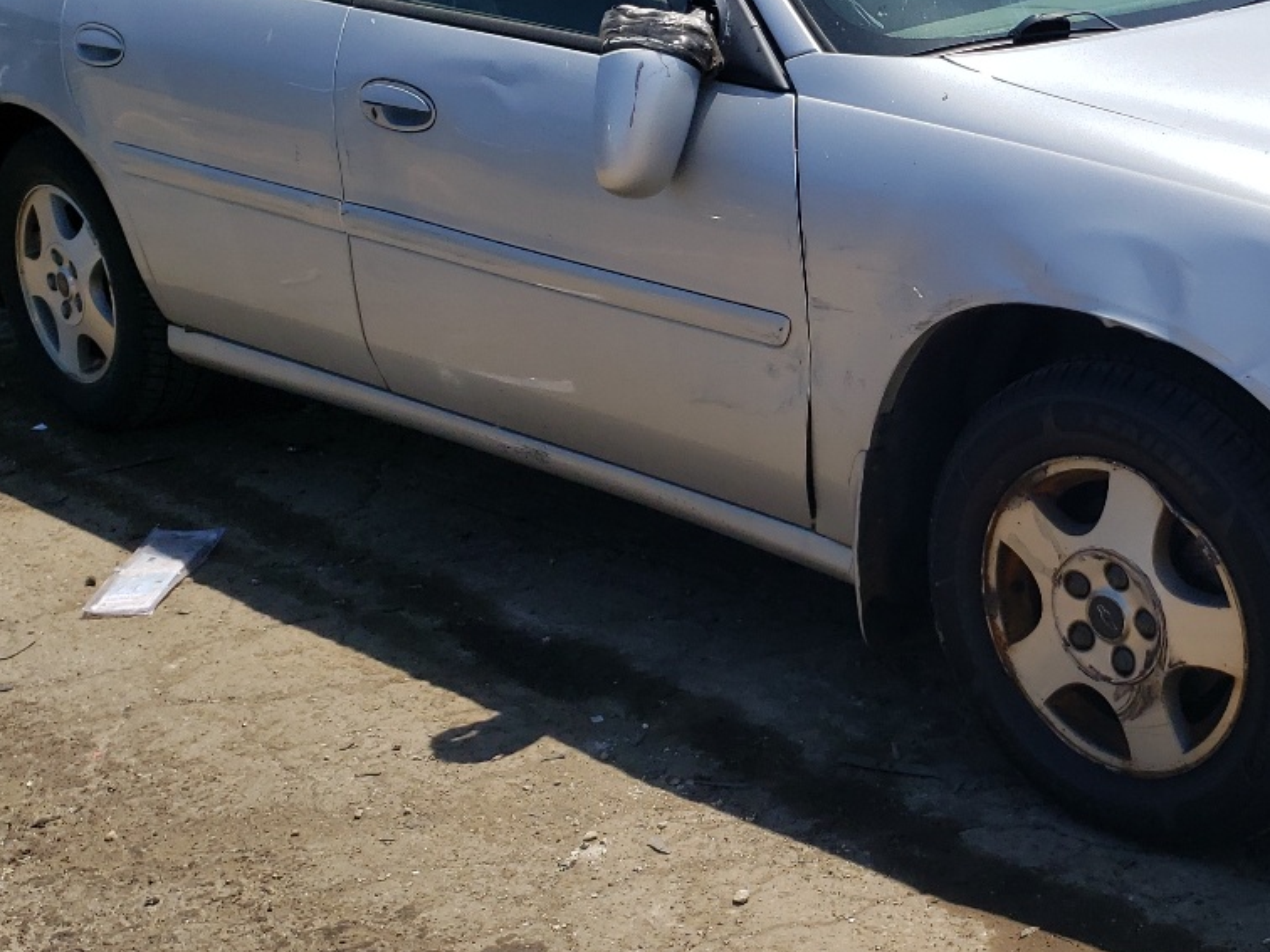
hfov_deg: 34.1
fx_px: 2018
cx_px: 981
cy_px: 344
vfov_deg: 26.5
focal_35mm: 55
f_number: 1.5
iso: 50
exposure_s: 1/5000
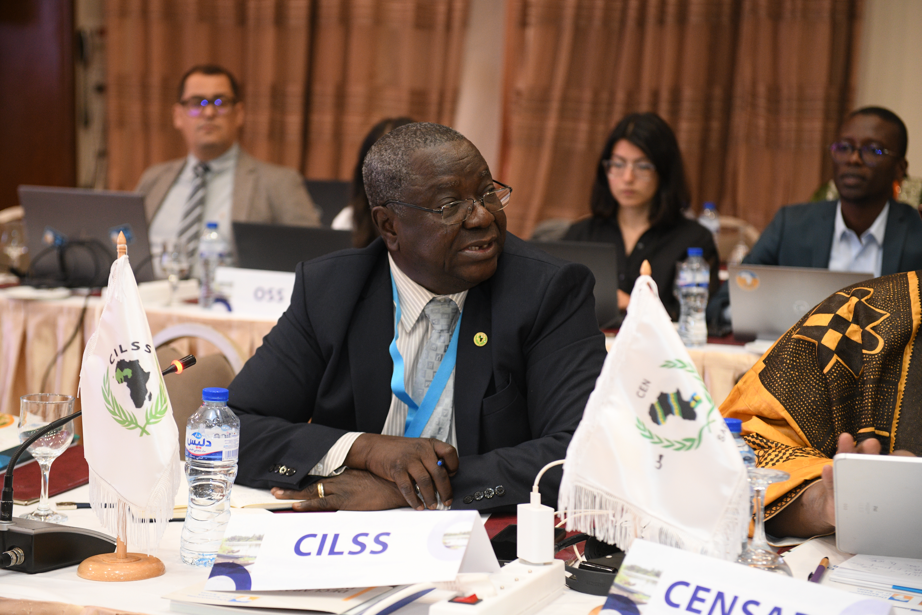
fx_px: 1793
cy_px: 308
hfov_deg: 28.8
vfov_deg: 19.5
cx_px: 461
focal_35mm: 70
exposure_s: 1/125
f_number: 4
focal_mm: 70
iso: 2000
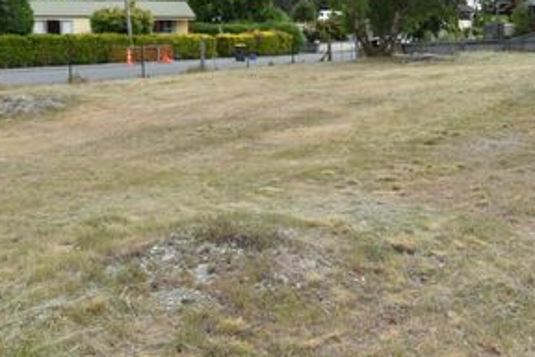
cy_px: 116
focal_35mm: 49
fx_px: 728
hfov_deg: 39.5
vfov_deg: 27.3
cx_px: 385
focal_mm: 20
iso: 200
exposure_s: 1/250
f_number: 8
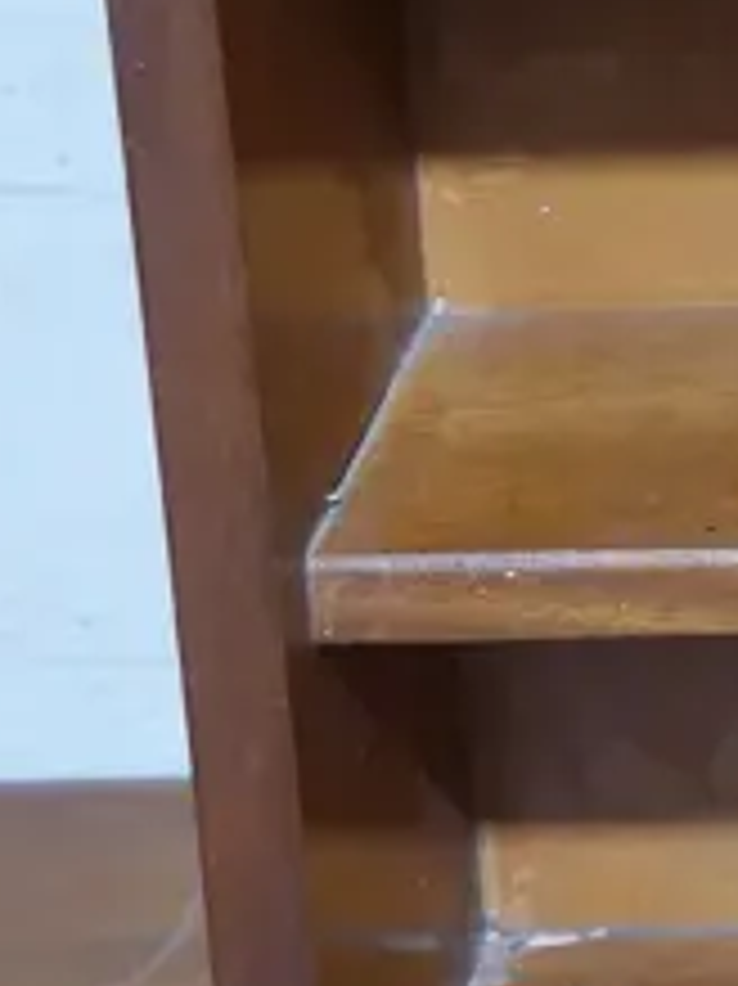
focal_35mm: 131
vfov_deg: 14.7
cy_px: -99
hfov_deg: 10.4
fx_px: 3727
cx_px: 1478
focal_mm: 14
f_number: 3.5
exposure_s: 1/60
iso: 640
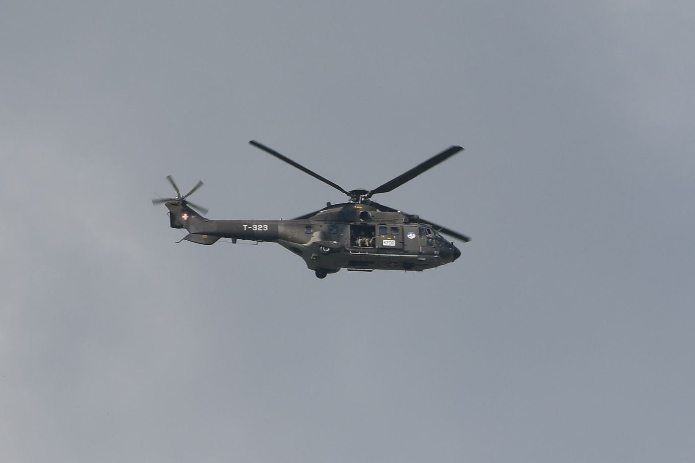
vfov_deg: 6.9
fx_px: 3860
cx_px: 348
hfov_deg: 10.3
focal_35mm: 200
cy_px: 232
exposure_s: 1/640
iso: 100
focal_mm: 200
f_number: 6.3
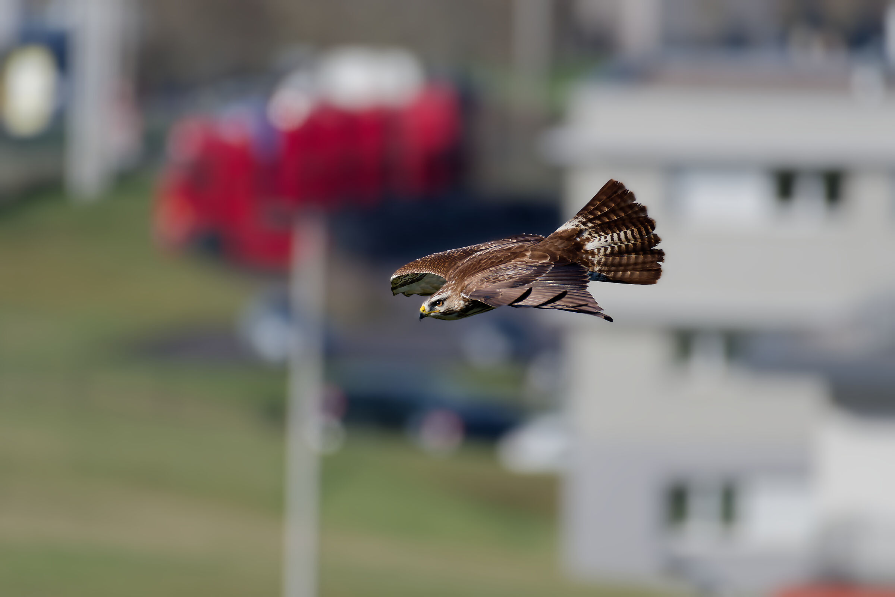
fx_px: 18644
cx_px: 448
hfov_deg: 2.7
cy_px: 298
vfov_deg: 1.8
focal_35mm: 750
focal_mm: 500
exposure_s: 1/800
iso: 160
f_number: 5.6
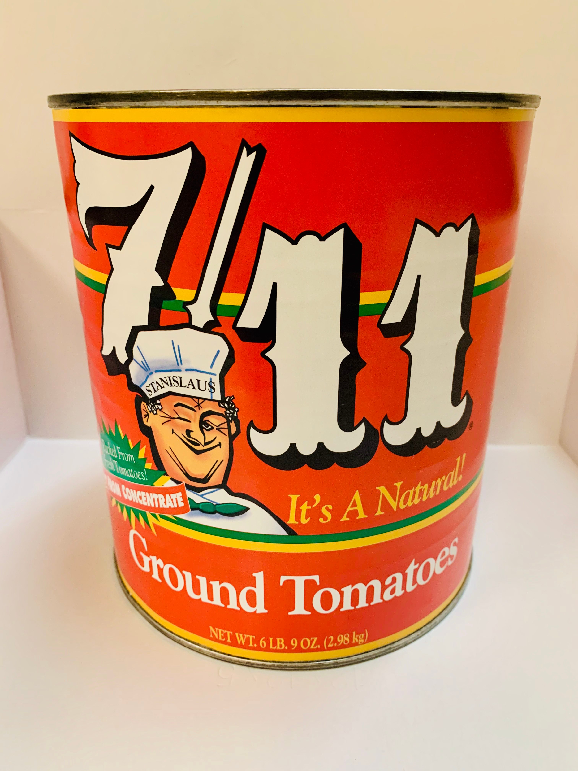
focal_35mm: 26
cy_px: 386
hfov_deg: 53.1
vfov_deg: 67.3
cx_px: 289
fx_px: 579
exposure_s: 1/60
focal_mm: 4.25
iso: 160
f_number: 1.8
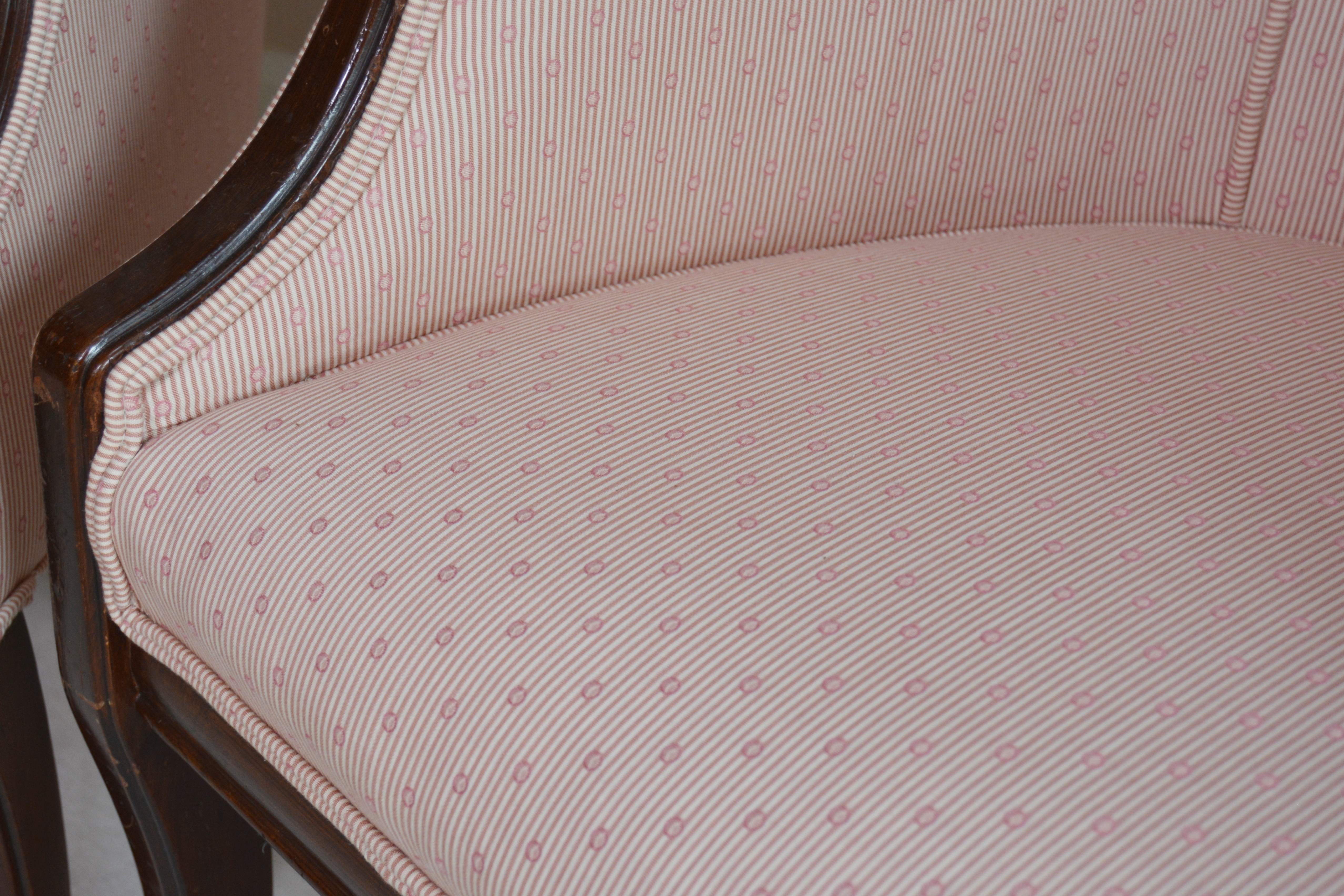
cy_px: 457
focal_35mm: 62
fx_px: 2299
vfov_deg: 22.1
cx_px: 612
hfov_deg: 32.6
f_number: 5
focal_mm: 35
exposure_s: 1/100
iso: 400
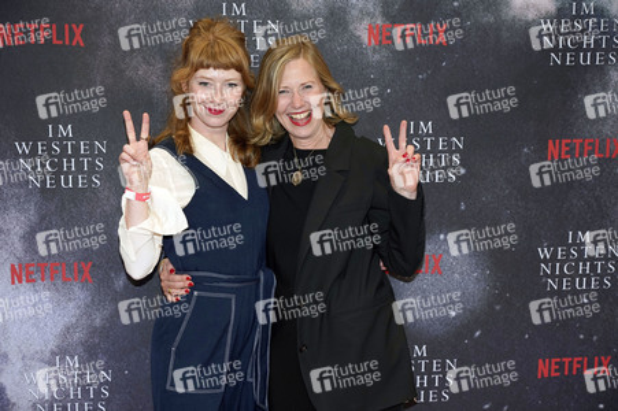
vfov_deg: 20.0
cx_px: 309
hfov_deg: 29.7
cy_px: 206
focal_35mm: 68
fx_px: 1166
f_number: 5.6
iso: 640
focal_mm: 68
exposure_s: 1/200
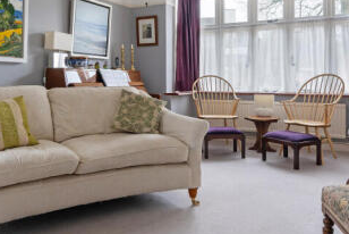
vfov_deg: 38.4
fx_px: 330
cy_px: 71
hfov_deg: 55.7
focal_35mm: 34
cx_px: 158
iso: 640
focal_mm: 16
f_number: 10
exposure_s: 1
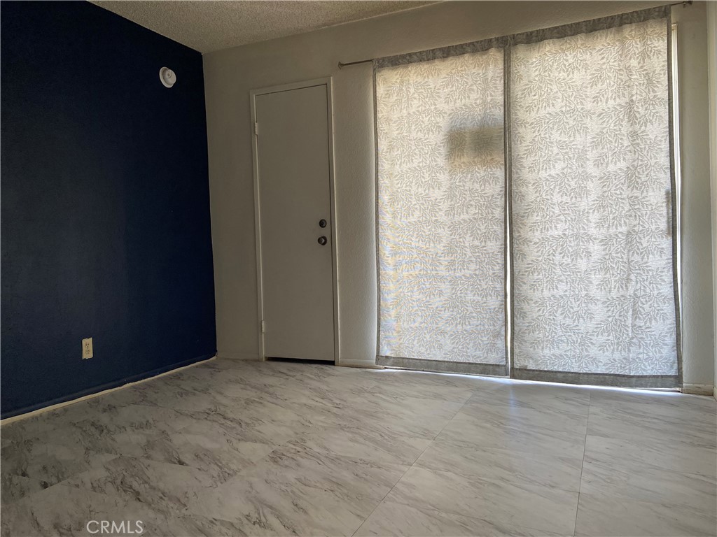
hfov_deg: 67.3
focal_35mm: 26
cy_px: 268
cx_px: 358
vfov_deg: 53.1
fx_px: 539
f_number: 1.8
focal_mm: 4.25
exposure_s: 1/120
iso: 125
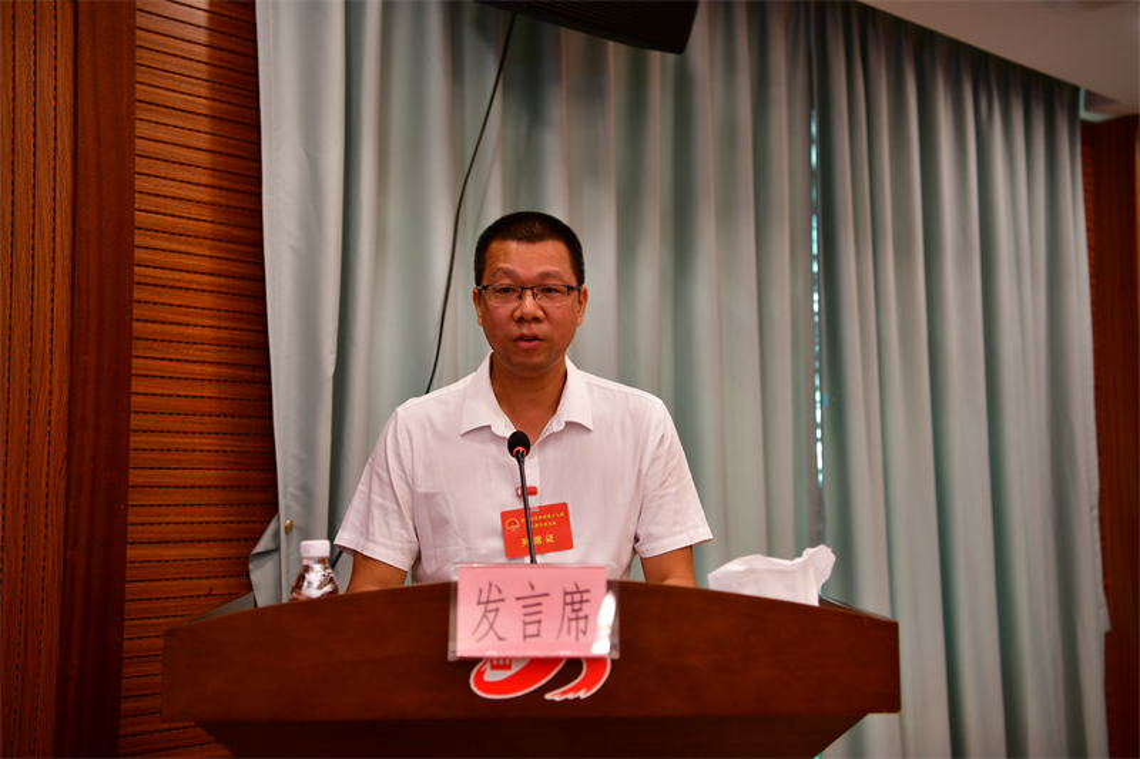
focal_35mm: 48
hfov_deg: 41.1
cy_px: 380
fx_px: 1520
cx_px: 570
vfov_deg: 28.1
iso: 220
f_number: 2.8
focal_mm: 48
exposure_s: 1/50
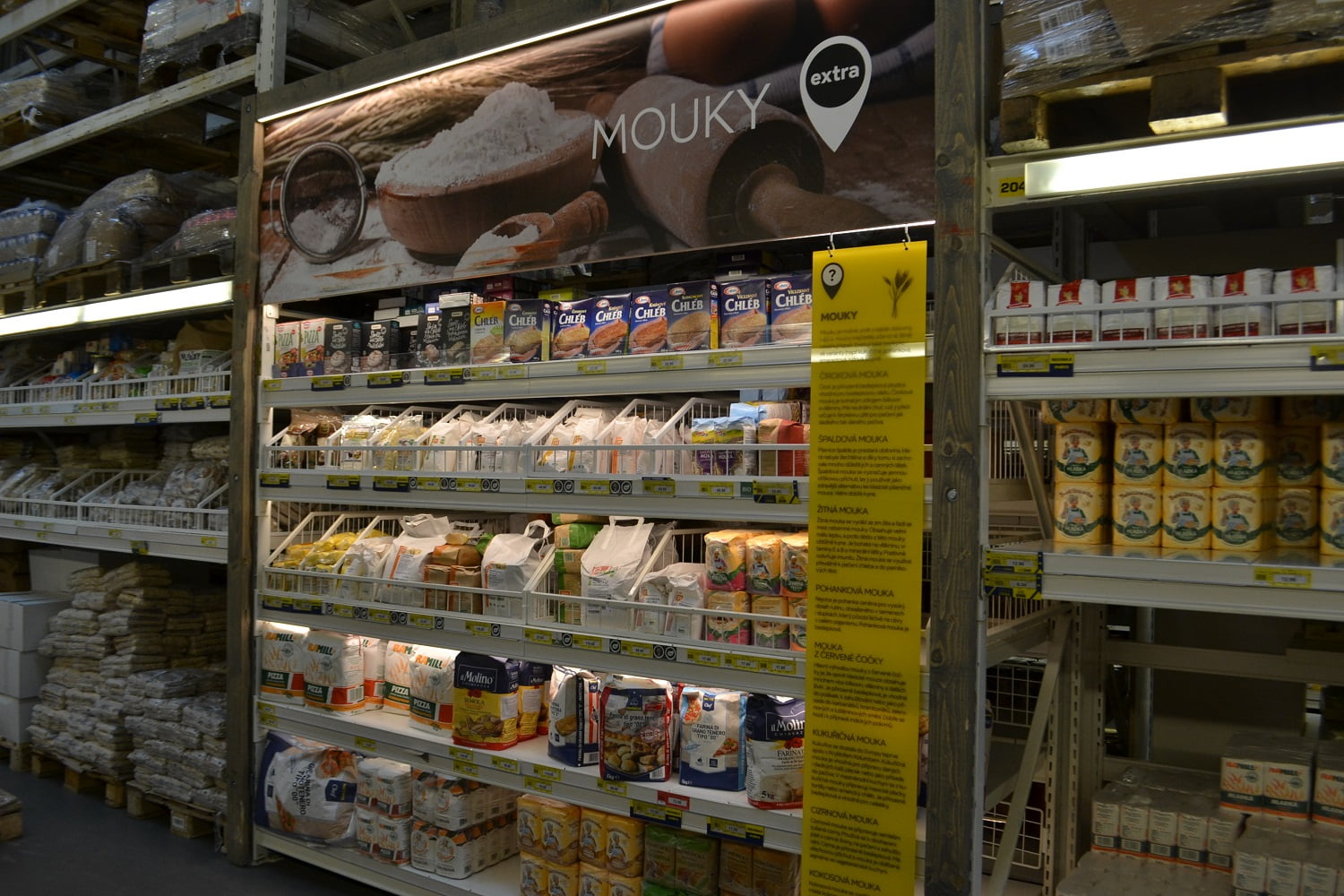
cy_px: 448
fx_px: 1008
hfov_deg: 67.4
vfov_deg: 47.9
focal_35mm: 27
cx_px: 672
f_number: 5.6
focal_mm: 18
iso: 400
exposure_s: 1/125
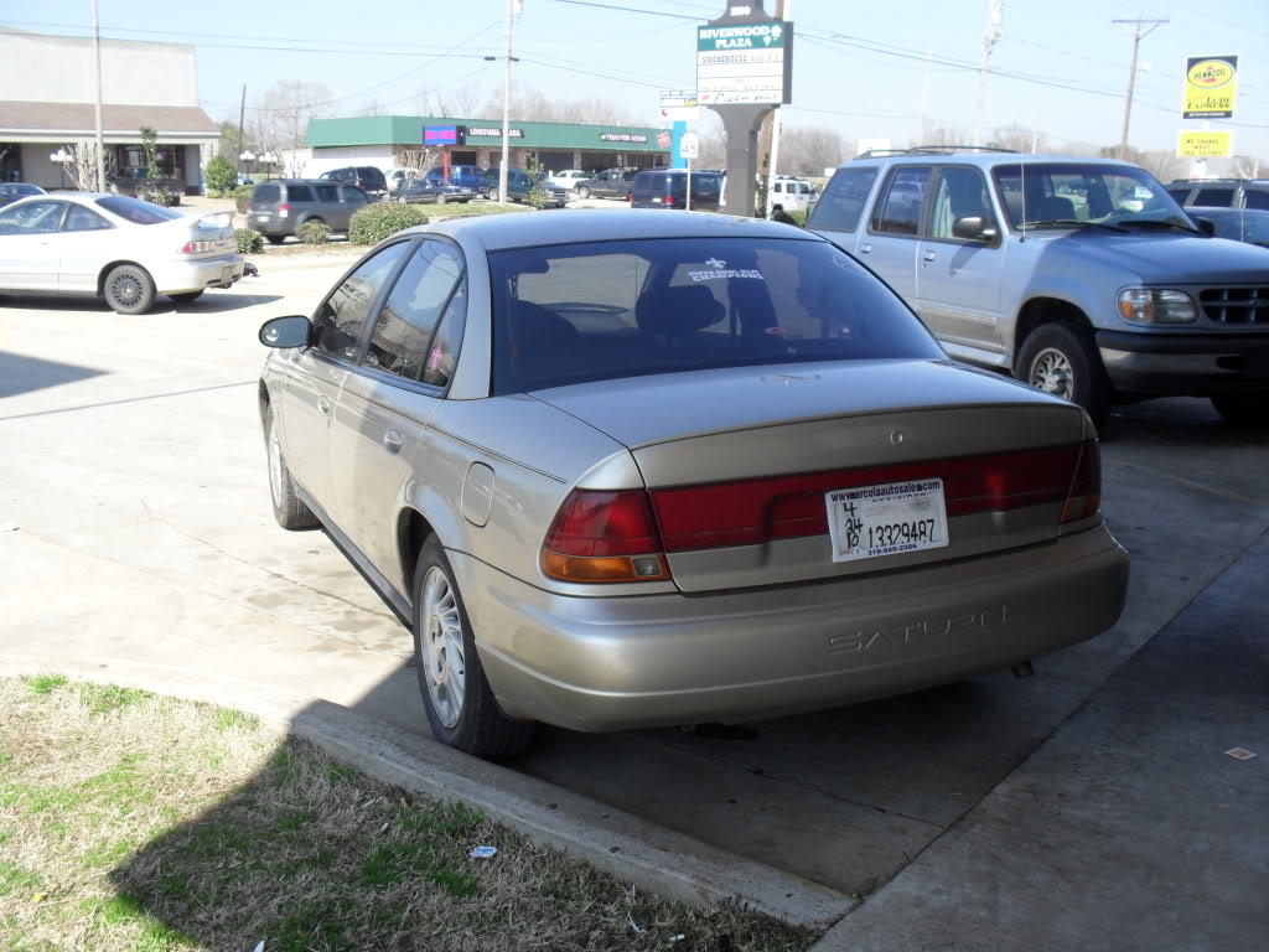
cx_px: 634
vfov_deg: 40.7
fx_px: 1283
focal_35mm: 35
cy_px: 476
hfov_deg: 52.6
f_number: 8.4
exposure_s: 1/90
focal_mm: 6.3
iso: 100
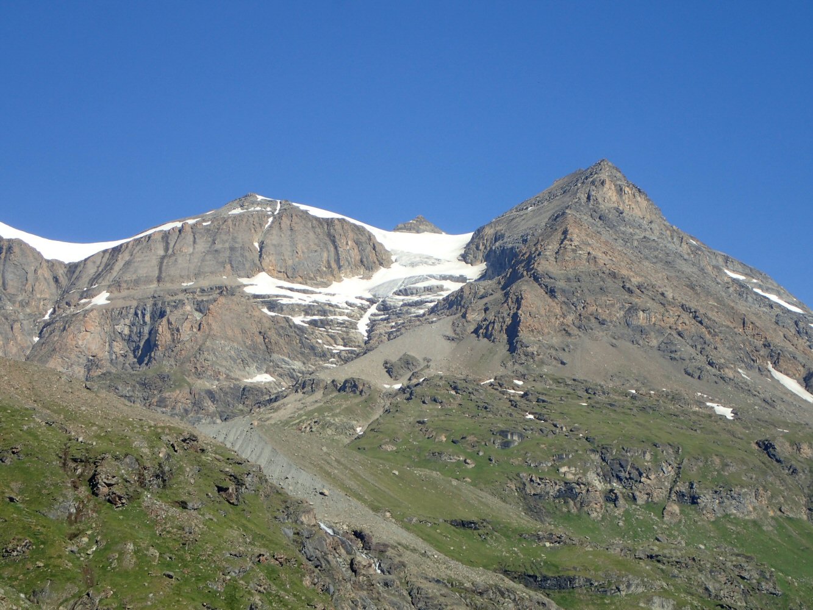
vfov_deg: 14.8
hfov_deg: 19.6
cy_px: 305
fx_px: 2349
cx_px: 406
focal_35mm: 100
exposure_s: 1/250
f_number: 6.3
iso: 100
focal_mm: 18
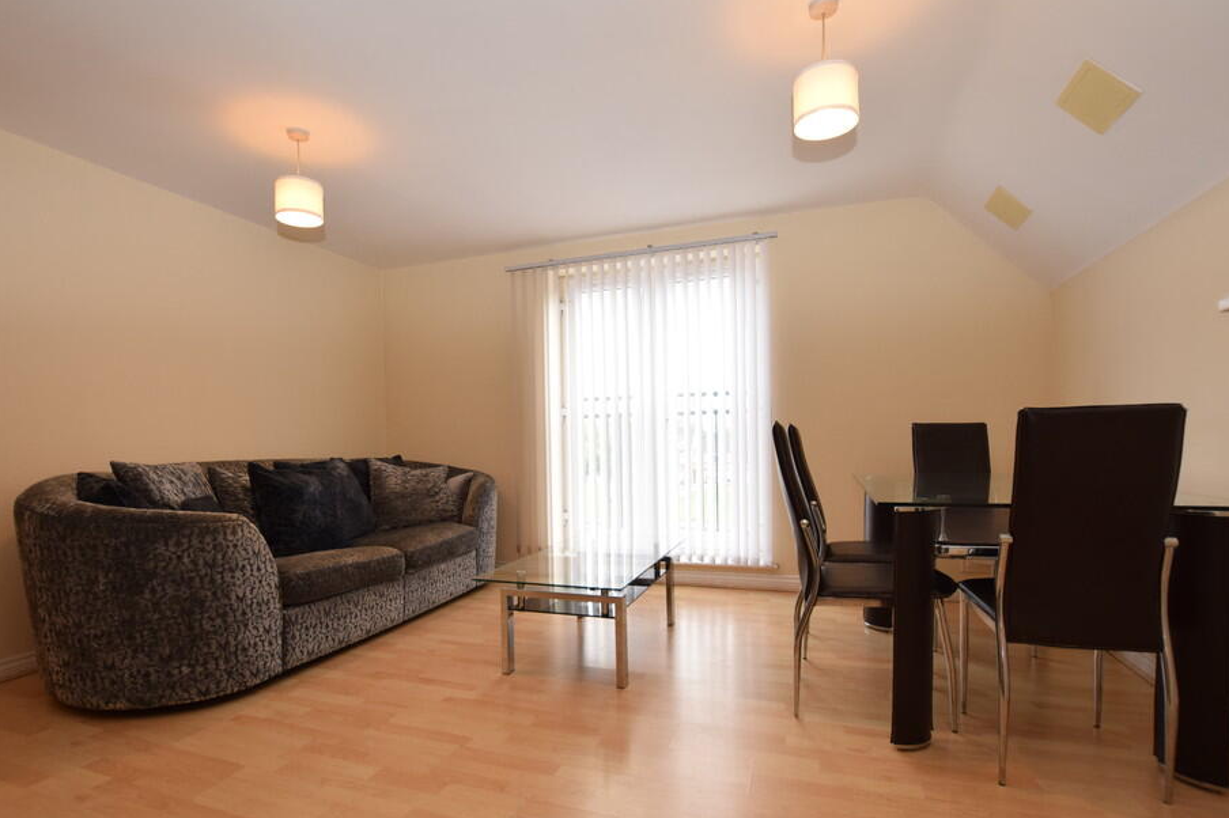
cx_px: 582
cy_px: 459
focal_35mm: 17
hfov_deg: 93.2
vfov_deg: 70.1
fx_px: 580
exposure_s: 1/125
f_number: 5.6
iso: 640
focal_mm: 10
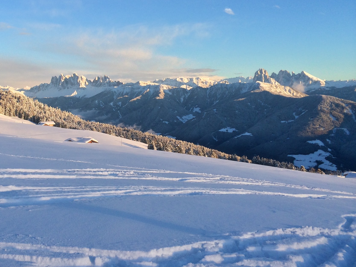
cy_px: 97
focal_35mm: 43
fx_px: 442
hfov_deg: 43.0
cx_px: 106
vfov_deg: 33.4
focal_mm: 4.12
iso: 32
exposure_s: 1/820
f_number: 2.2
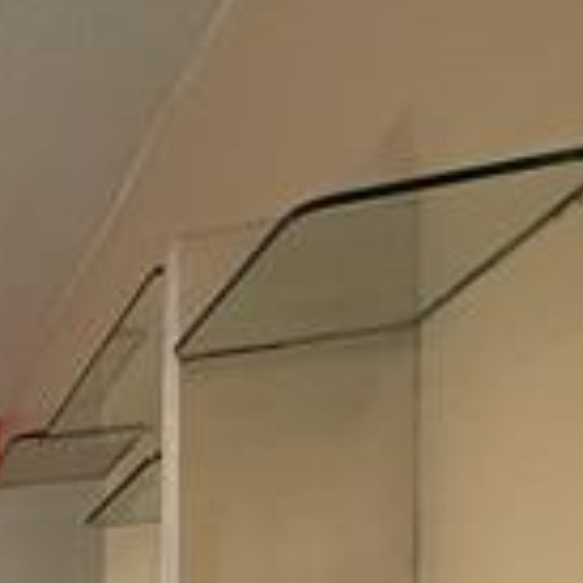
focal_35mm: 58
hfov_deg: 17.3
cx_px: -677
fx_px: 1105
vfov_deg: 23.8
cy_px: 864
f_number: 2.2
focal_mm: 2.22
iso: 400
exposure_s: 1/60
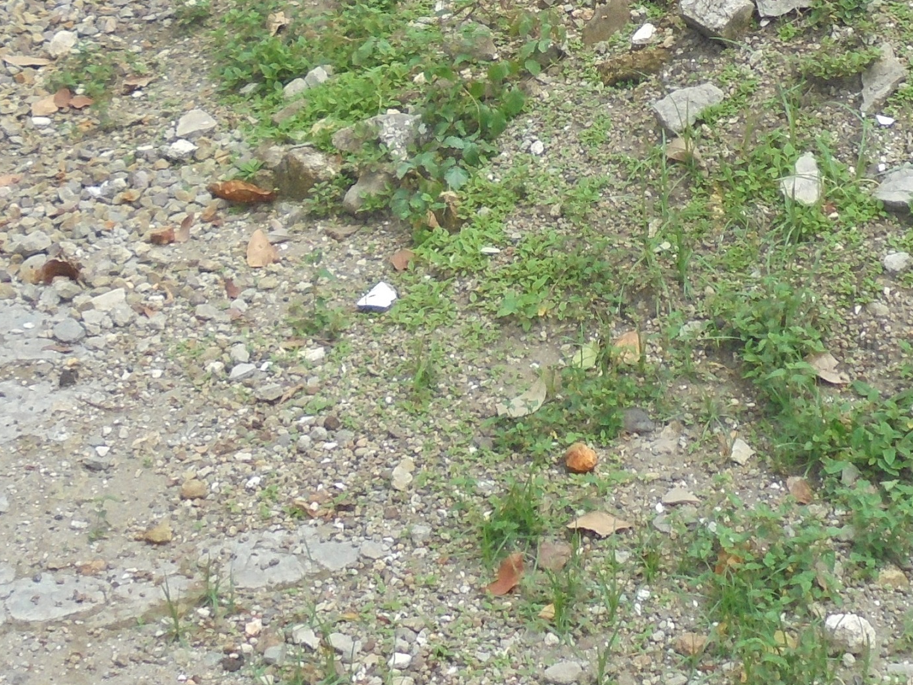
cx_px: 605
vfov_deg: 18.0
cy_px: -139
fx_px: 2058
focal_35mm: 78
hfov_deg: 24.9
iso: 100
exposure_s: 1/500
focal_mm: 4.6
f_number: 3.5
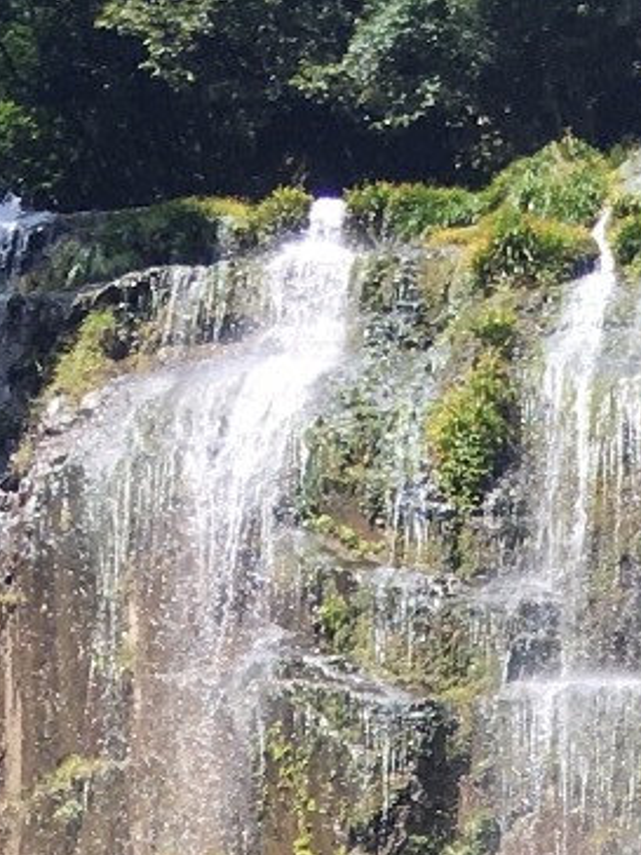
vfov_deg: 10.6
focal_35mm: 163
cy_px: 1971
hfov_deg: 9.1
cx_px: 488
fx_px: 4024
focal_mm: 4.15
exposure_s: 1/565
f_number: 2.2
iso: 25
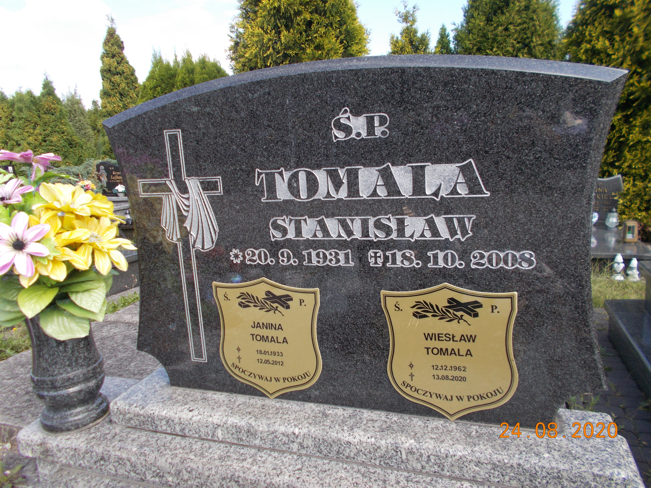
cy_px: 244
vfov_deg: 53.1
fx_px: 489
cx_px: 326
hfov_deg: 67.3
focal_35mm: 26
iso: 80
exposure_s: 1/320
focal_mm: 4.6
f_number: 3.2
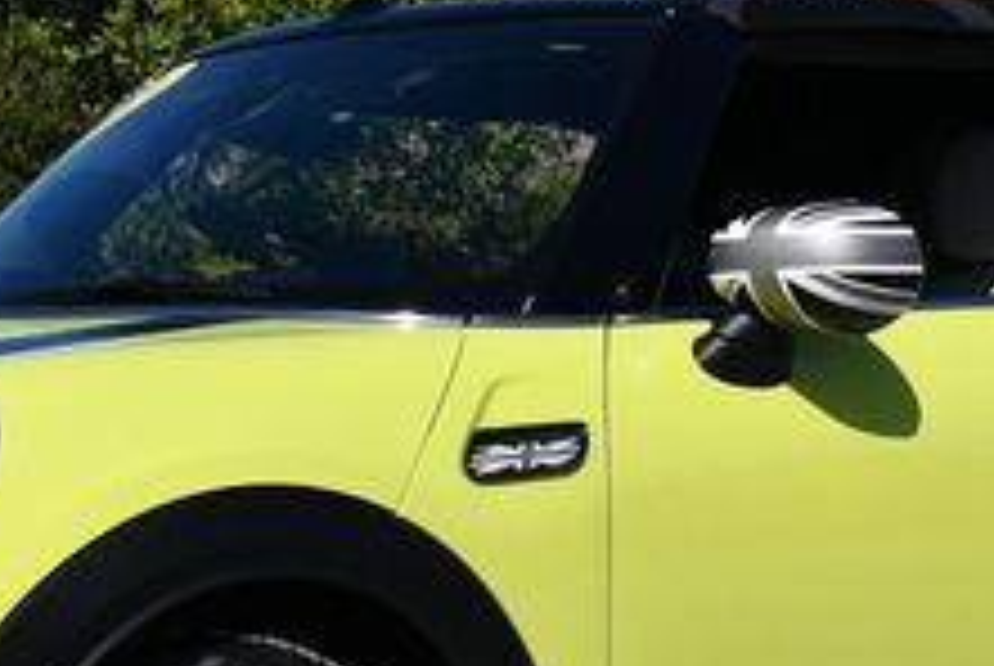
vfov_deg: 9.9
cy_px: 360
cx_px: 432
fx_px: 3843
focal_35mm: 139
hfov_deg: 14.7
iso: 100
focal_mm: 24
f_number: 10
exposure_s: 1/400
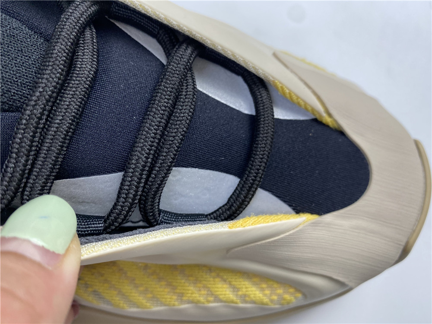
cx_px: 216
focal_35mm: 26
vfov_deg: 53.1
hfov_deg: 67.3
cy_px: 162
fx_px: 324
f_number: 1.8
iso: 80
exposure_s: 1/100
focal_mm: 4.25
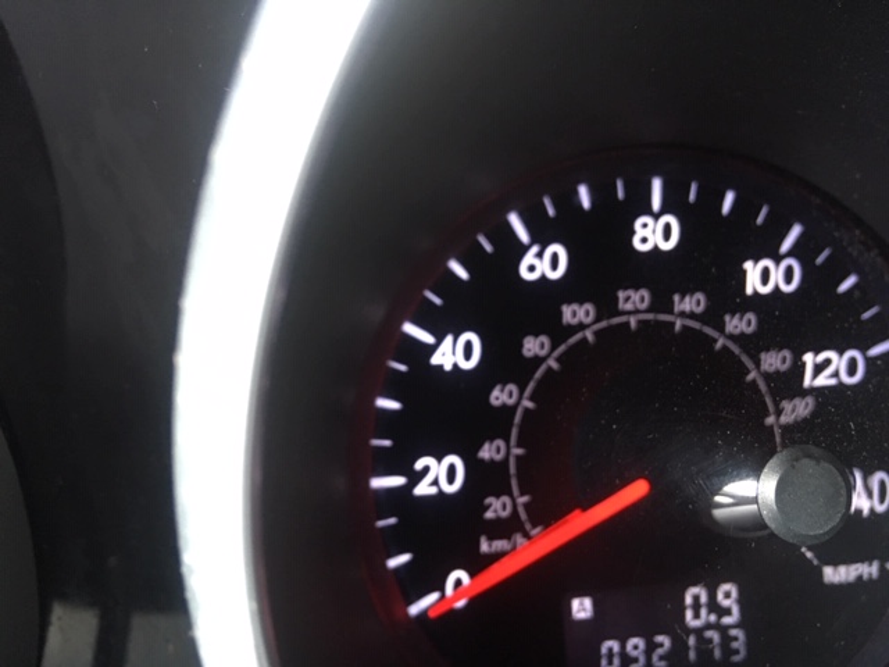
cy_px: 334
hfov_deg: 61.7
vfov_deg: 48.2
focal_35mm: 29
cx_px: 444
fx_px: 745
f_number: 2.2
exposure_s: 1/30
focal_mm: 4.15
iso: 125
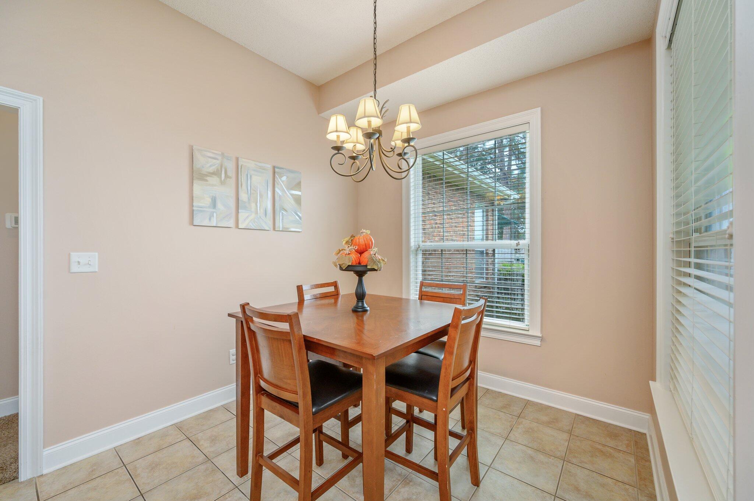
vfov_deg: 81.1
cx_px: 377
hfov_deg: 104.3
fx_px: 293
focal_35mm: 14
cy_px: 250
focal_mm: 14
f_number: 6.3
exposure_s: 1/25
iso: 250
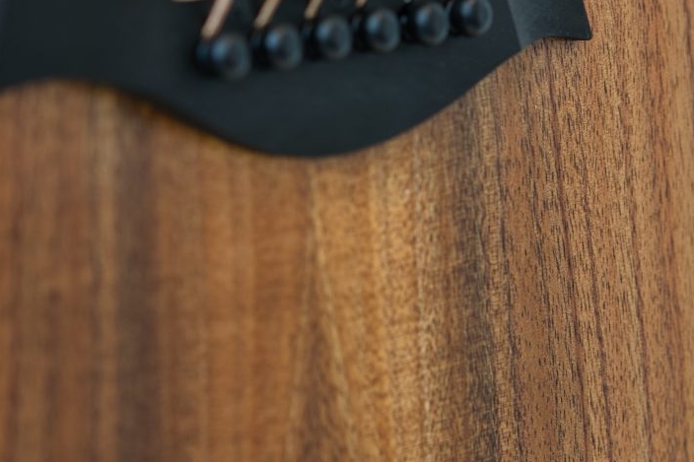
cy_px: 72
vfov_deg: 9.1
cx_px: 234
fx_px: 2891
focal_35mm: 150
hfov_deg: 13.7
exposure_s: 1/125
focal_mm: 55
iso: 160
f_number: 3.5
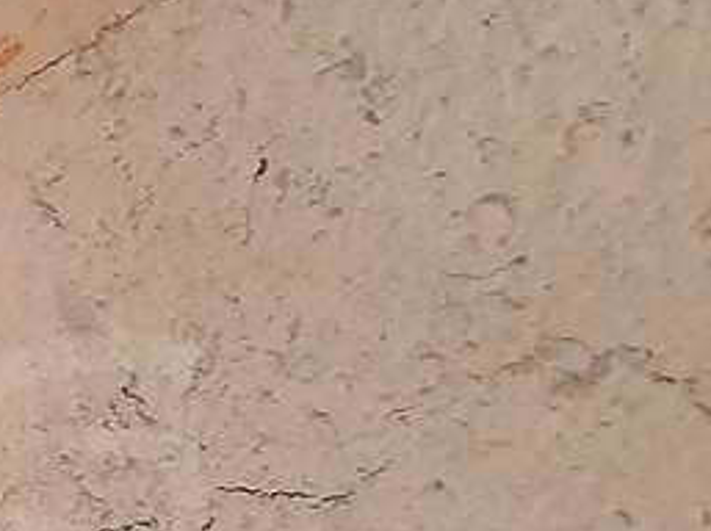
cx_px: -1176
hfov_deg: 13.4
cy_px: 436
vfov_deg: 19.1
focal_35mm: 76
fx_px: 1559
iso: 200
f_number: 2.2
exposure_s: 1/50
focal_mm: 1.8
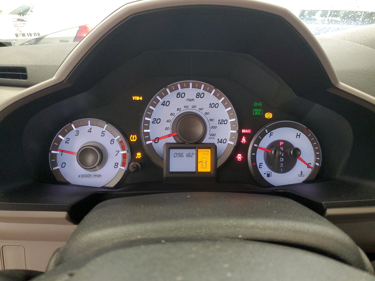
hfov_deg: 67.3
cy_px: 140
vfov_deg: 53.1
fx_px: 282
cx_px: 188
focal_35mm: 26
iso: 171
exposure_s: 1/60.2
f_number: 1.5
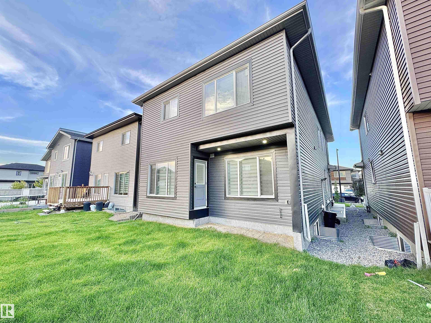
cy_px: 162
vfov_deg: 85.7
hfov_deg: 102.1
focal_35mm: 14
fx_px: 174
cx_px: 216
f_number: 2.2
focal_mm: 2.22
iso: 64
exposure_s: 1/99
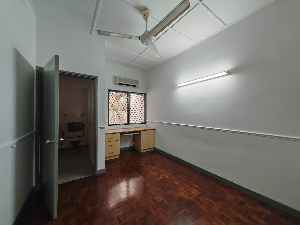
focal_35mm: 13
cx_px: 150
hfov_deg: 106.2
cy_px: 112
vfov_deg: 89.9
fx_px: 113
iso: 400
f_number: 2
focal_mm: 1.82
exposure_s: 1/33
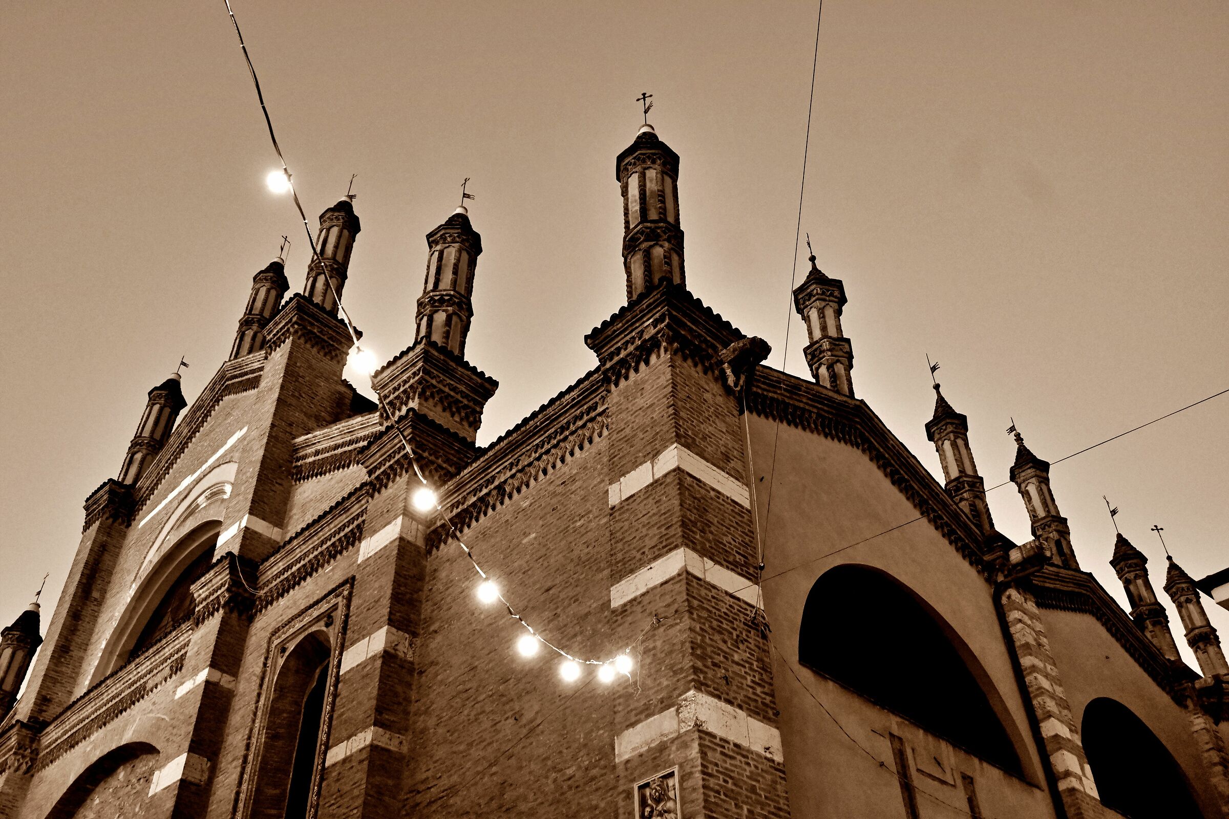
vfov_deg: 40.8
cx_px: 614
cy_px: 410
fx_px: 1101
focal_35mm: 32
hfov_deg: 58.3
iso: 2800
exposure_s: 1/125
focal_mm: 21.5
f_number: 4
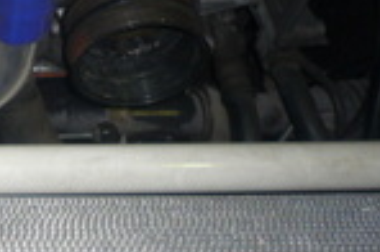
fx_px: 779
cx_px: -59
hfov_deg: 25.1
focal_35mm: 74
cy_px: -12
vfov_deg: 17.8
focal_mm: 4.4
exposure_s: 1/30
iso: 100
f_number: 2.8
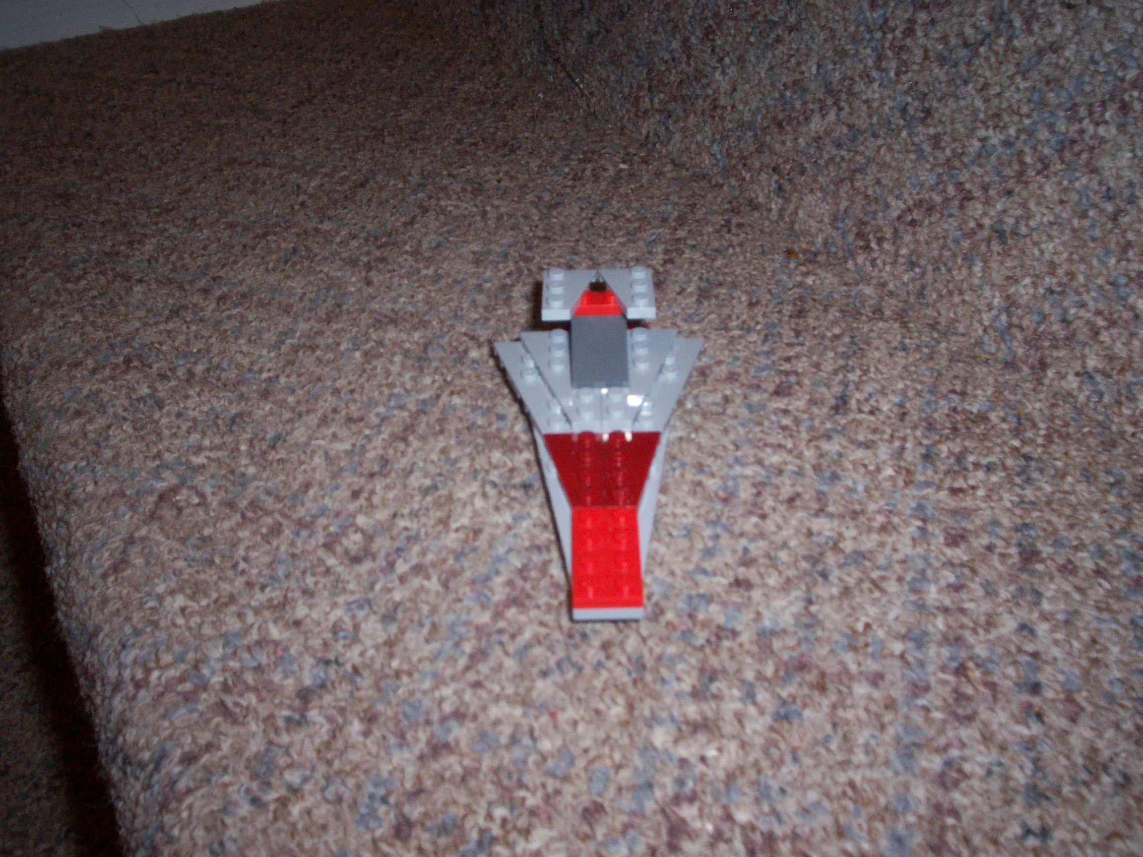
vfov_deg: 39.7
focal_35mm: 36
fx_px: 1189
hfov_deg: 51.4
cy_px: 428
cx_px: 572
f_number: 4.5
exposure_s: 1/64
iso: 140
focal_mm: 5.9
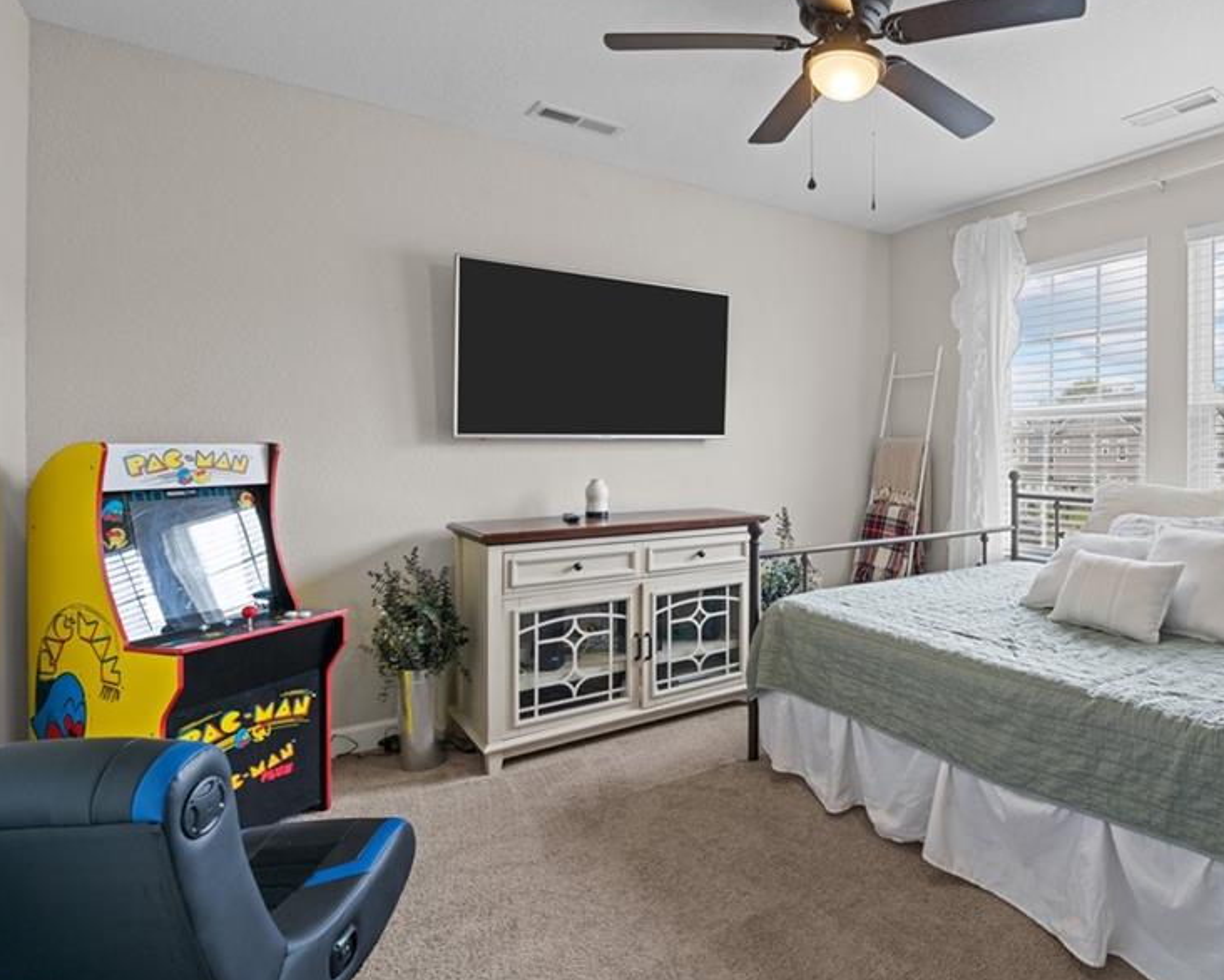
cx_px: 839
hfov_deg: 74.6
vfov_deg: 65.4
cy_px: 443
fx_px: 761
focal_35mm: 21
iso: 400
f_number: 8
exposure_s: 1/5
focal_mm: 16
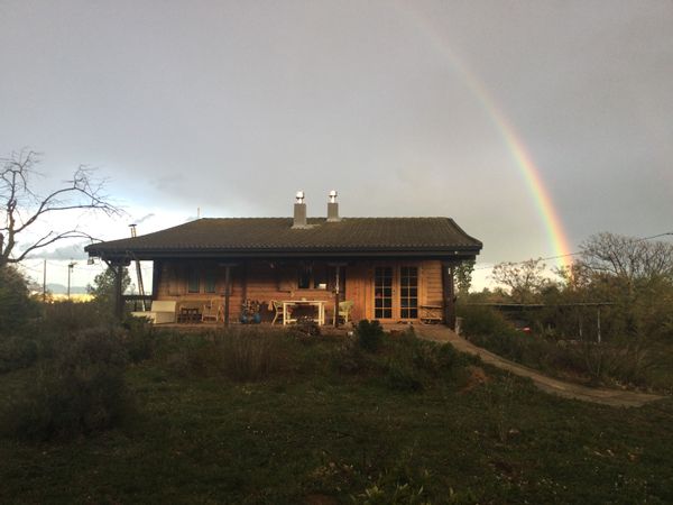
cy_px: 252
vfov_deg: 45.4
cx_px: 336
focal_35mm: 31
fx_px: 603
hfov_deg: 58.4
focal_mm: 3.3
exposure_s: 1/100
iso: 40
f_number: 2.4
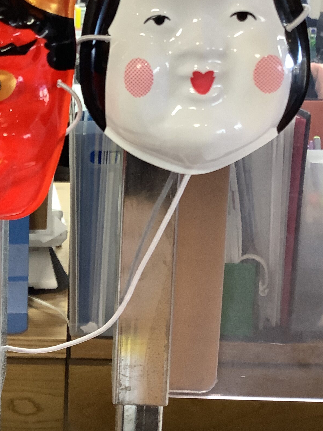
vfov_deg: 37.2
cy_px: 106
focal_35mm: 50
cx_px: 80
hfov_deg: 28.7
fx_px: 622
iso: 160
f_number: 2.4
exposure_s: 1/60
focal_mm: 3.3
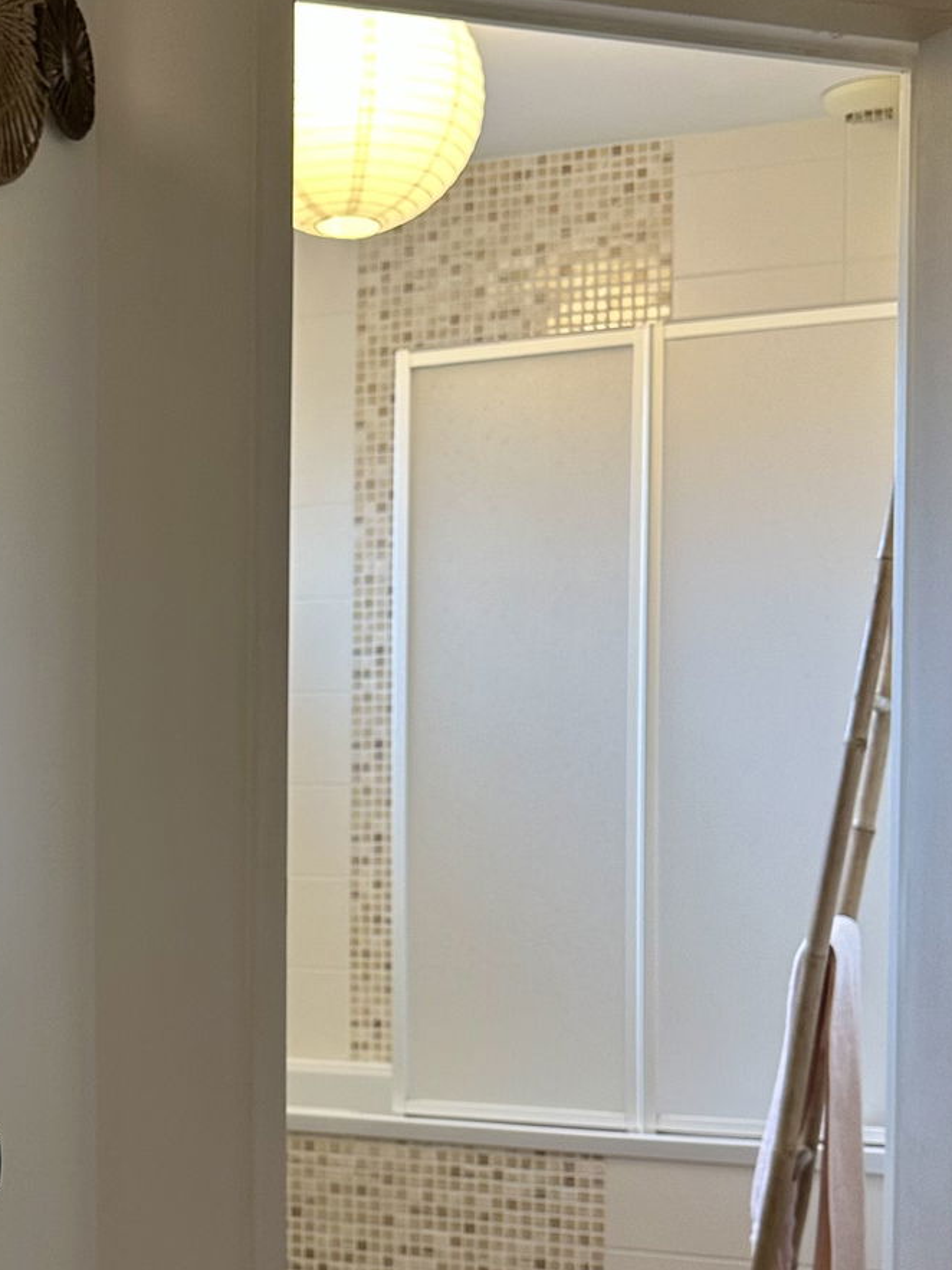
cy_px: 872
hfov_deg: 23.8
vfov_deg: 32.9
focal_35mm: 58
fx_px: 2127
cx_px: -66
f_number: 1.78
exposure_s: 1/50
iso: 125
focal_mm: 6.86
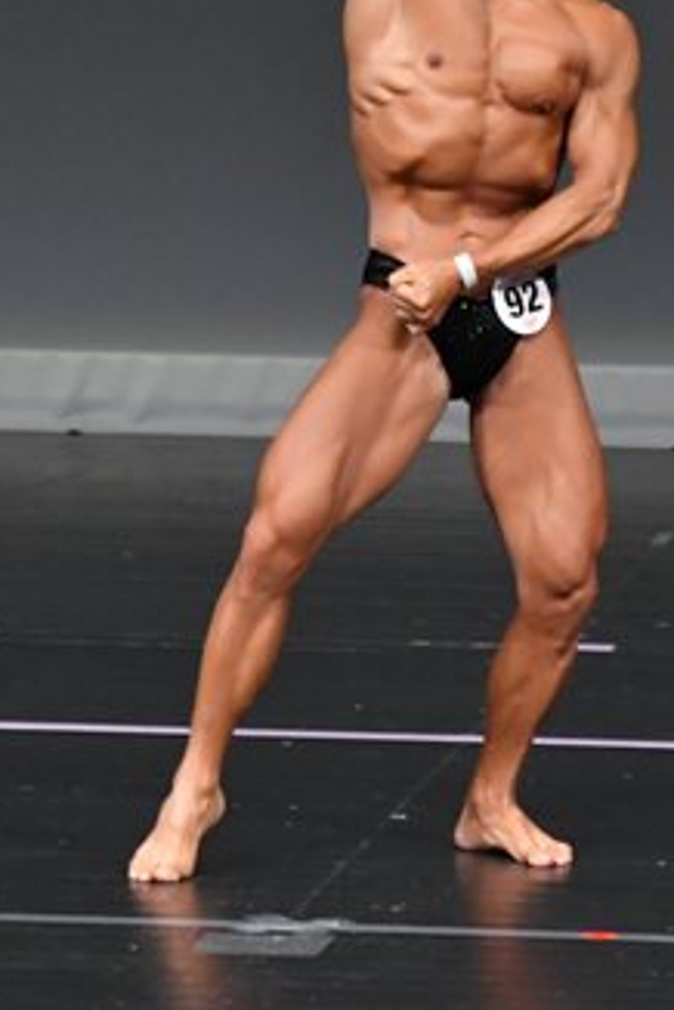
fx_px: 20977
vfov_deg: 2.8
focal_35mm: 747
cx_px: 490
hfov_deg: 1.8
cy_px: 216
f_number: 5.6
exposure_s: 1/400
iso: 4000
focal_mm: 210
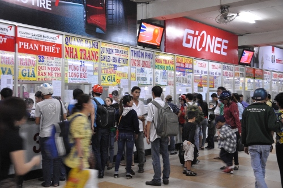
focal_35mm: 45
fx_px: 353
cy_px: 94
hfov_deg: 43.7
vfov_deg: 29.8
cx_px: 142
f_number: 4.2
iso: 1600
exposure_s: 1/25
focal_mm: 30
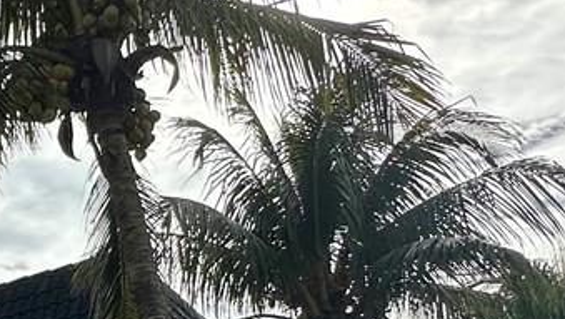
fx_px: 1079
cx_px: -143
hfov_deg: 25.7
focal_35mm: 72
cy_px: 436
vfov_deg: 15.8
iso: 50
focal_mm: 2.22
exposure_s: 1/4831
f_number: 2.2
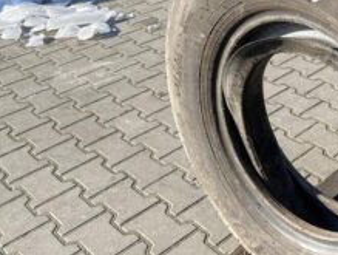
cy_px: 112
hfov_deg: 35.2
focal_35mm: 51
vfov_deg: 28.6
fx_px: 499
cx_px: 306
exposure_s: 1/778
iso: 32
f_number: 1.8
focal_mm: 4.25
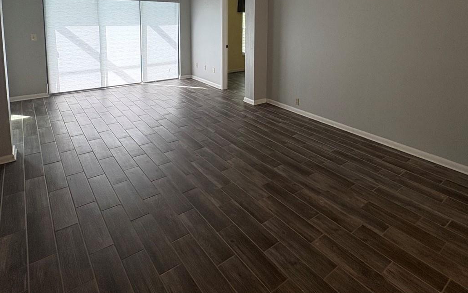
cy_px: 48
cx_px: 258
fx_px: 293
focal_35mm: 23
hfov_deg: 76.9
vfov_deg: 49.1
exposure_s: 1/120
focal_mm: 2.22
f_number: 2.2
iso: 125
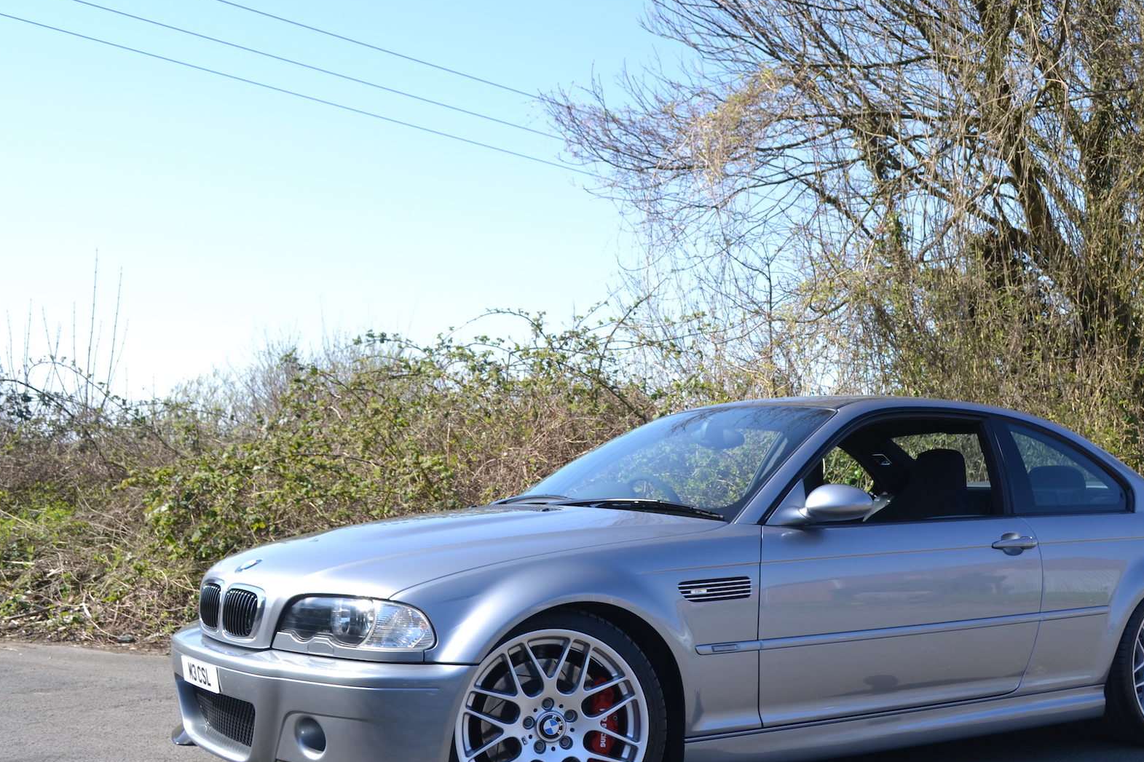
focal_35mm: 42
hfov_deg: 46.3
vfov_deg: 31.9
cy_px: 416
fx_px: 1334
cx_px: 647
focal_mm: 22
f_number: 6.3
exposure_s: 1/160
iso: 100
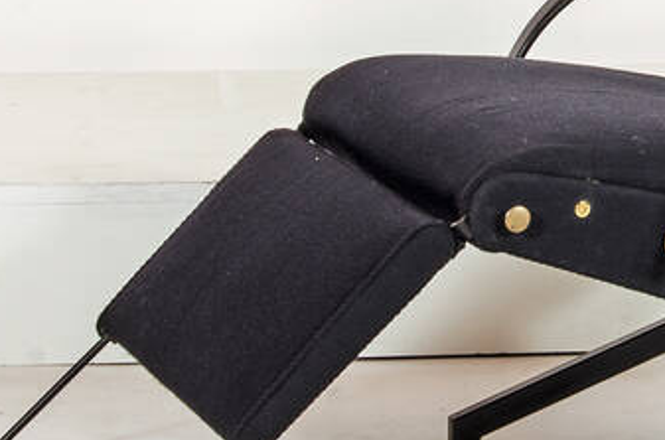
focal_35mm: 218
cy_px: 19
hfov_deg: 9.4
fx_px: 4019
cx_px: 756
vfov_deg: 6.3
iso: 100
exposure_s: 1/200
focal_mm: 35
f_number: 16
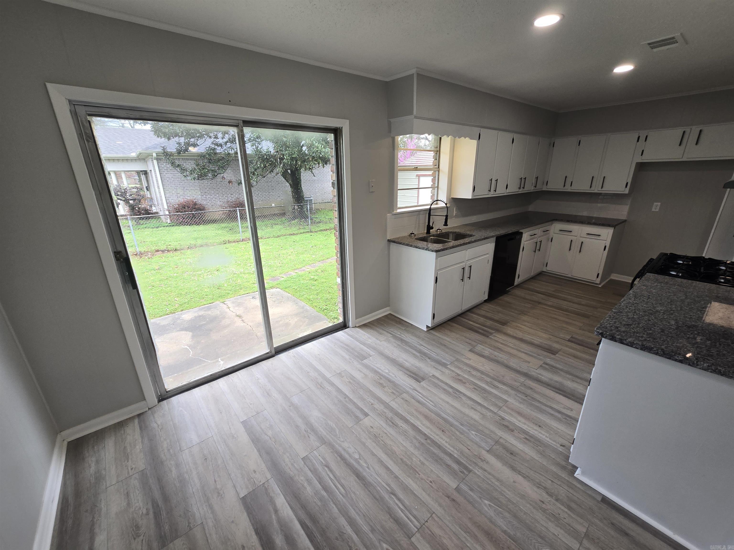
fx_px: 276
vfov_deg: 89.9
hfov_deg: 106.2
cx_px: 367
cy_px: 275
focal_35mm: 13
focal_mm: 2.2
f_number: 2.2
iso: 50
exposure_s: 1/60
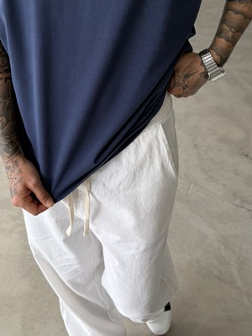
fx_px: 466
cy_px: 113
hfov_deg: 30.2
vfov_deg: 39.2
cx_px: 96
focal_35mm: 48
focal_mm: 6.76
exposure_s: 1/144
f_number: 1.78
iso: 50
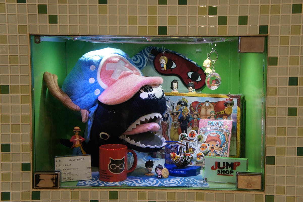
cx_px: 152
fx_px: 480
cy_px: 101
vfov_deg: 23.8
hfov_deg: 35.1
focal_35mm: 57
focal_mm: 38
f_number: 4.5
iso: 1000
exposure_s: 1/80
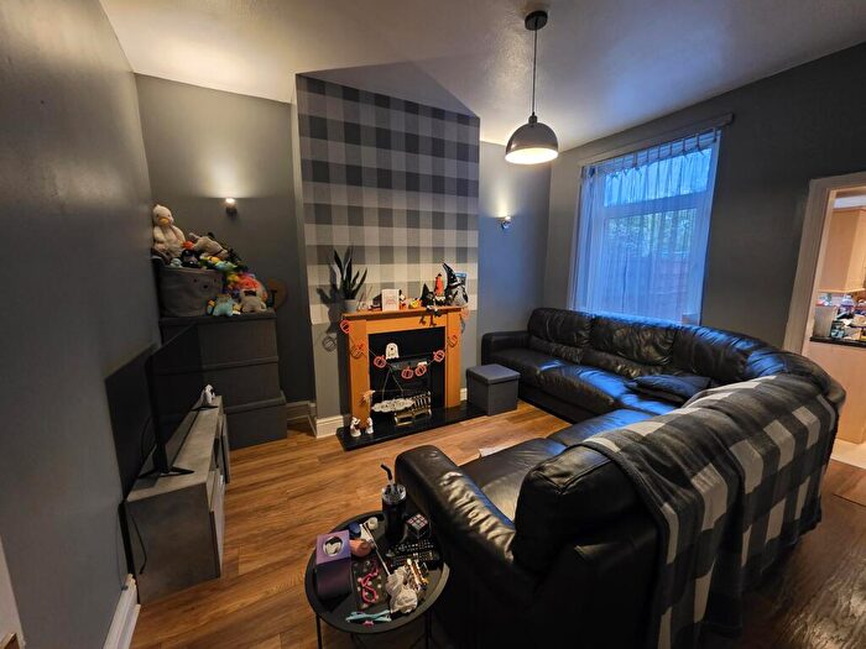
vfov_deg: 89.9
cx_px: 433
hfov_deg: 106.2
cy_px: 324
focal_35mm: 13
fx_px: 325
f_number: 1.9
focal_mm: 2.2
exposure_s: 1/50
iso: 800
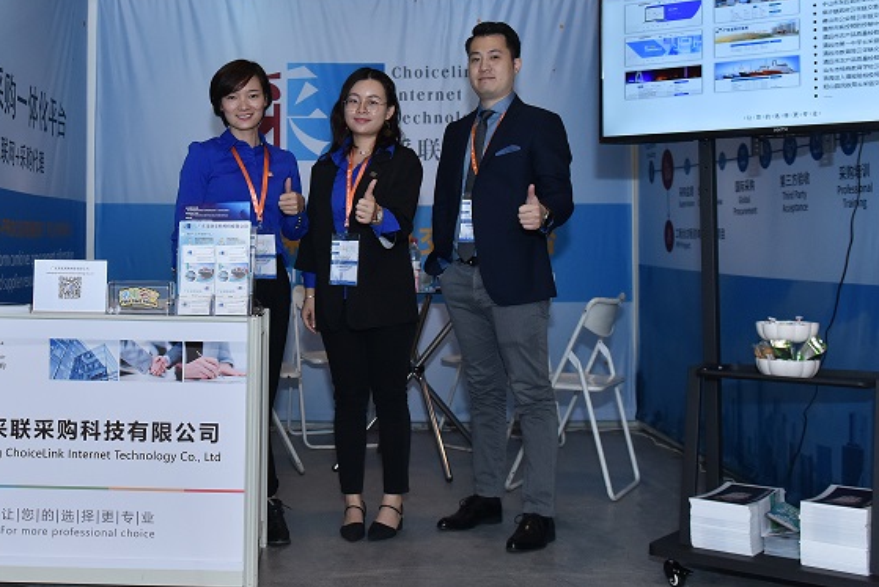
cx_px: 299
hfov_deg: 38.5
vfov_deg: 26.3
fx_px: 1245
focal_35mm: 51
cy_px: 189
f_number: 3.5
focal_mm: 31
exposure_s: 1/320
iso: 1000
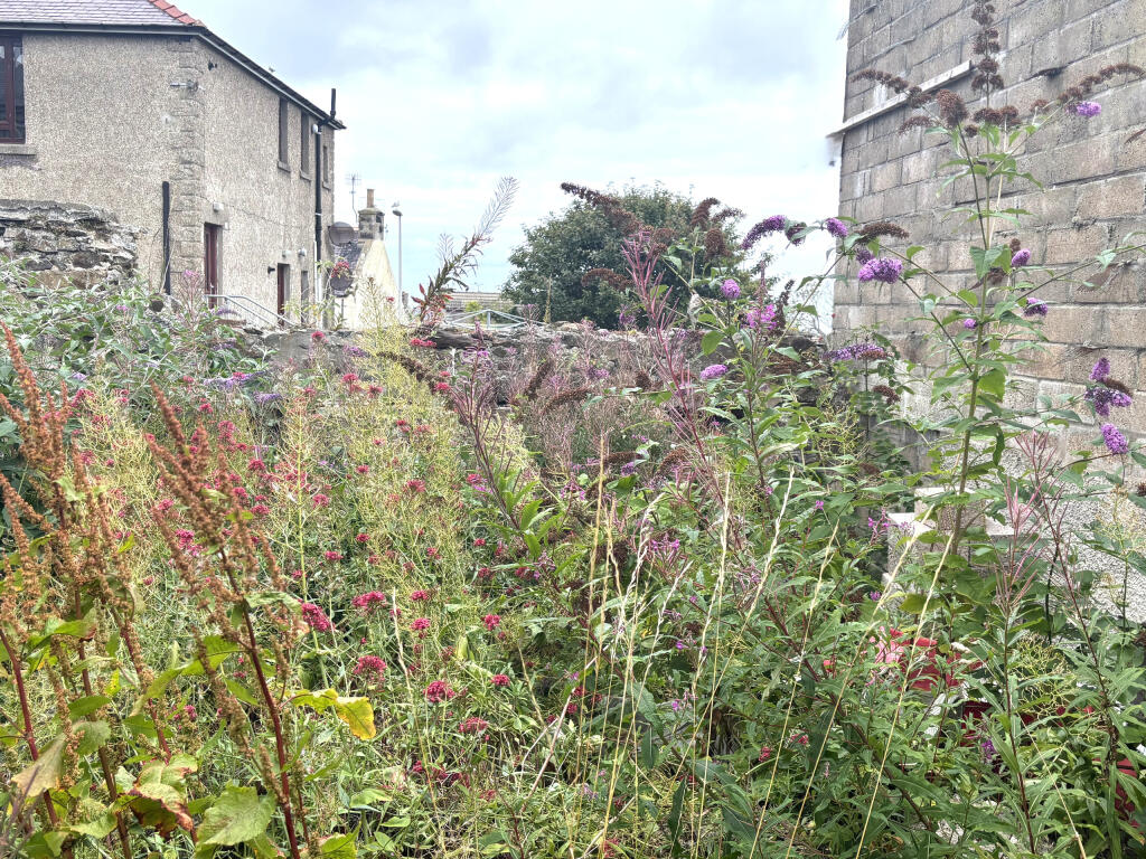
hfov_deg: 67.3
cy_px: 430
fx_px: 861
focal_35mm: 26
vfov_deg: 53.1
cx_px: 573
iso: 50
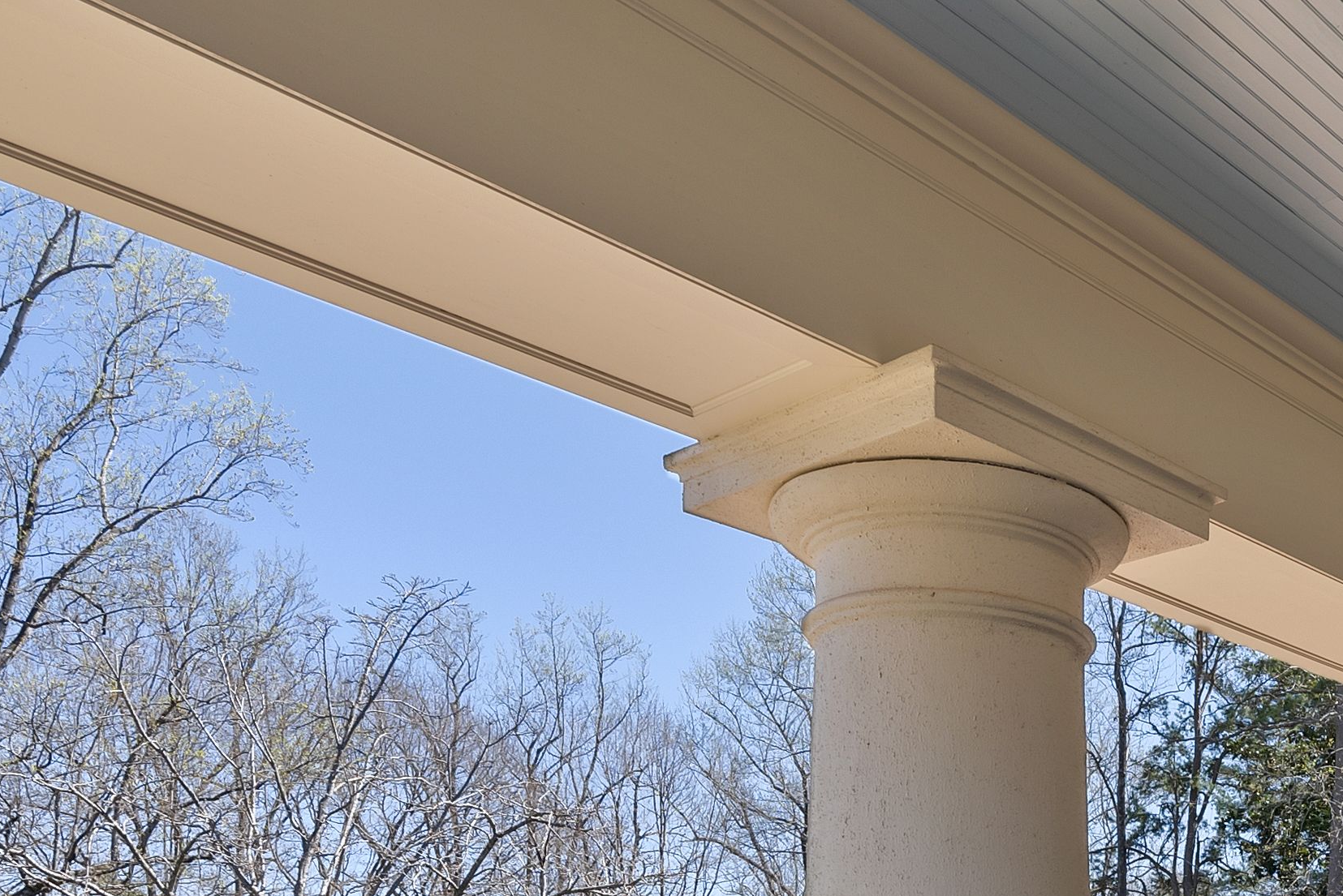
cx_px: 1248
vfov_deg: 28.2
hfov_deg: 42.8
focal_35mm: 41
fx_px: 1530
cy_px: 1095
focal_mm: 16
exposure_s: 1/200
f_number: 8
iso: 250
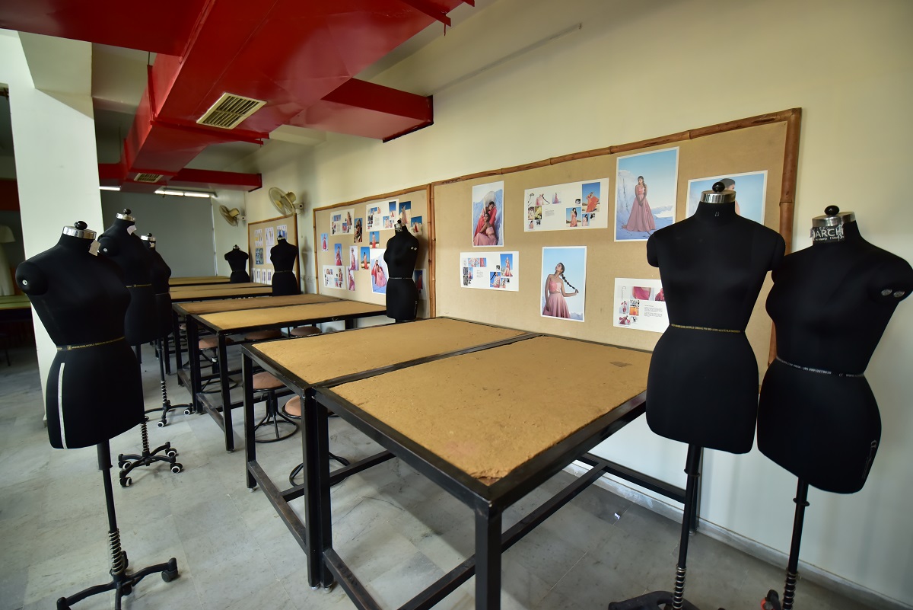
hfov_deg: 100.4
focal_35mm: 15
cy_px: 305
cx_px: 456
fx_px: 381
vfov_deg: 77.4
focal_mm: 15
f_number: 2.8
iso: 1000
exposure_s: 1/100
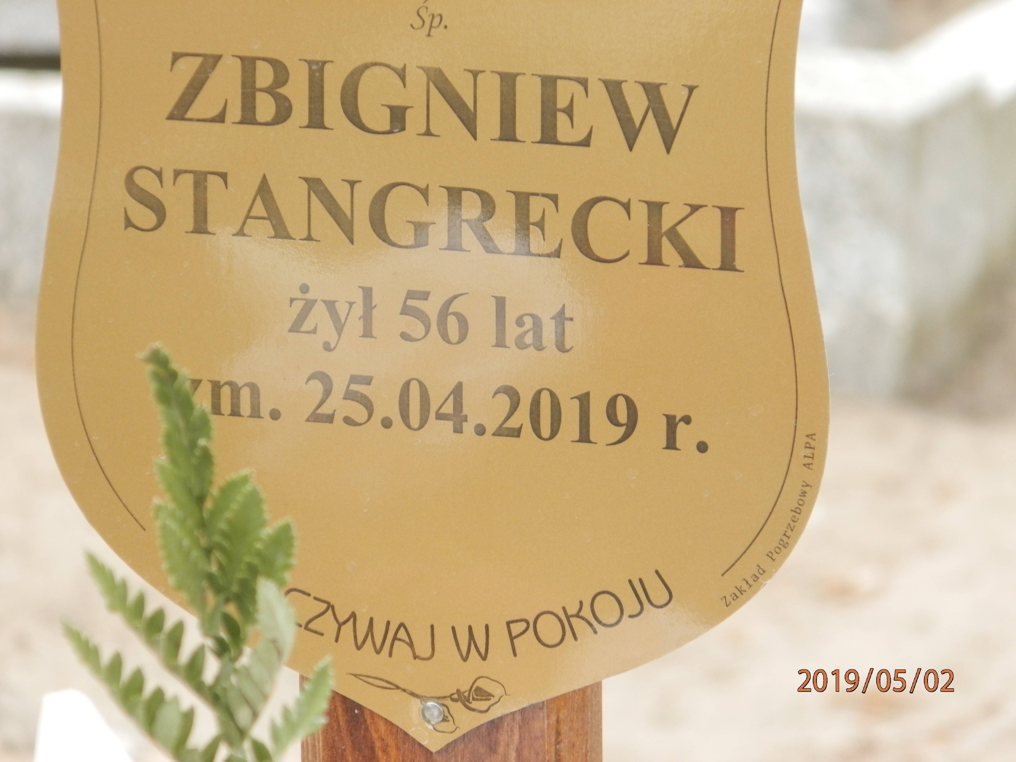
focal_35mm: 397
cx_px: 508
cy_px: 381
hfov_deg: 5.0
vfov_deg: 3.7
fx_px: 11652
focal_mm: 70.9
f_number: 5.7
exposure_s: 1/50
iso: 200
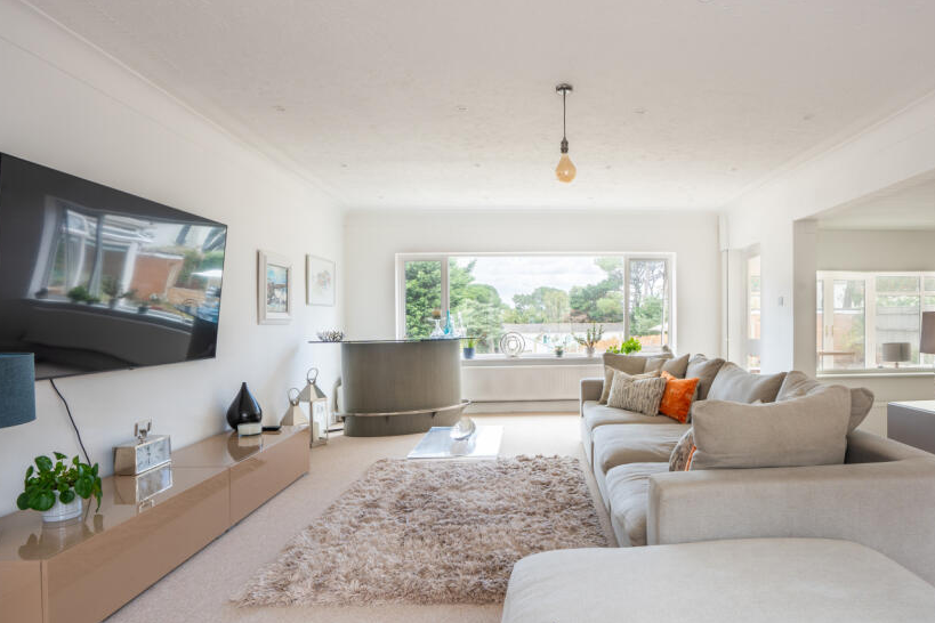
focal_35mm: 20
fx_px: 519
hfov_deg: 83.0
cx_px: 559
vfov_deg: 61.8
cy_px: 341
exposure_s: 1/60
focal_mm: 16
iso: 200
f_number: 11
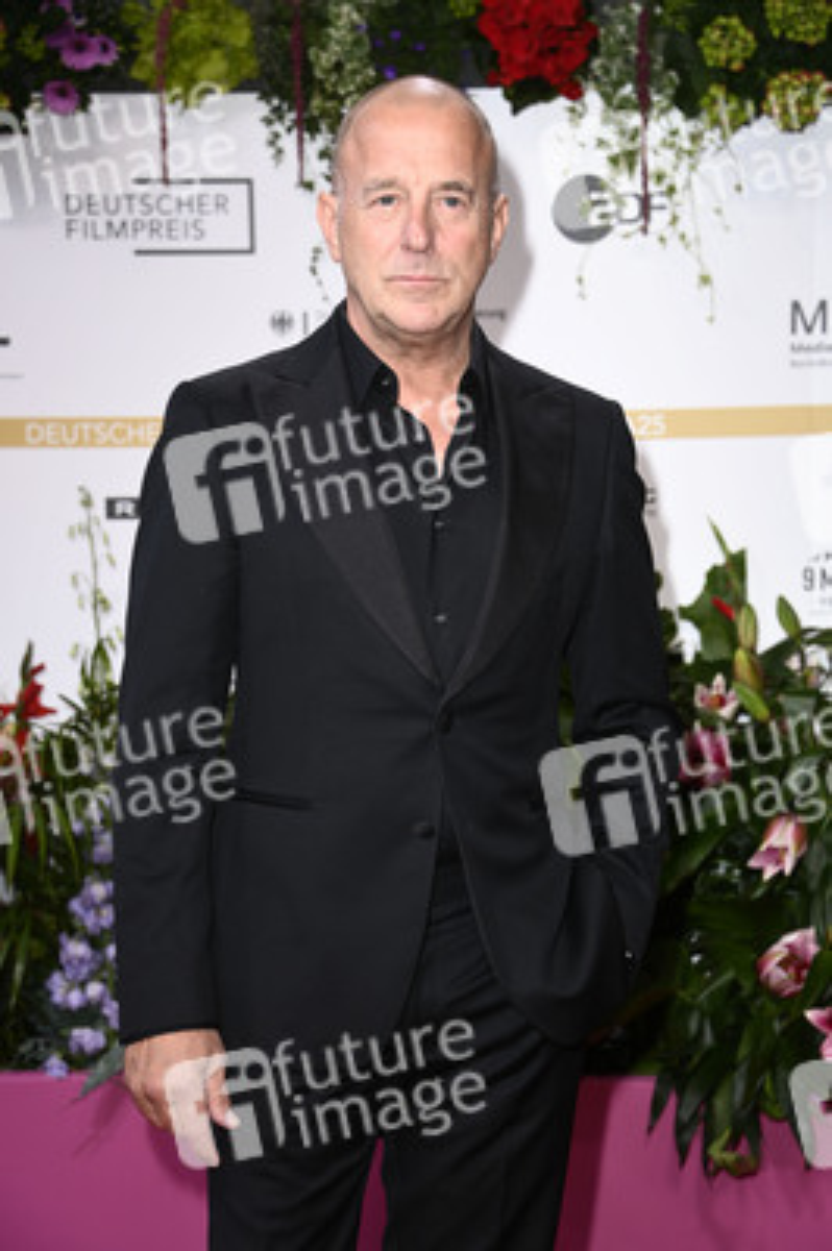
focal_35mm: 85
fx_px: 2952
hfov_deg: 16.0
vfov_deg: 23.9
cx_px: 416
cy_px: 626
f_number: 5.6
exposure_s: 1/250
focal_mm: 85
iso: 500
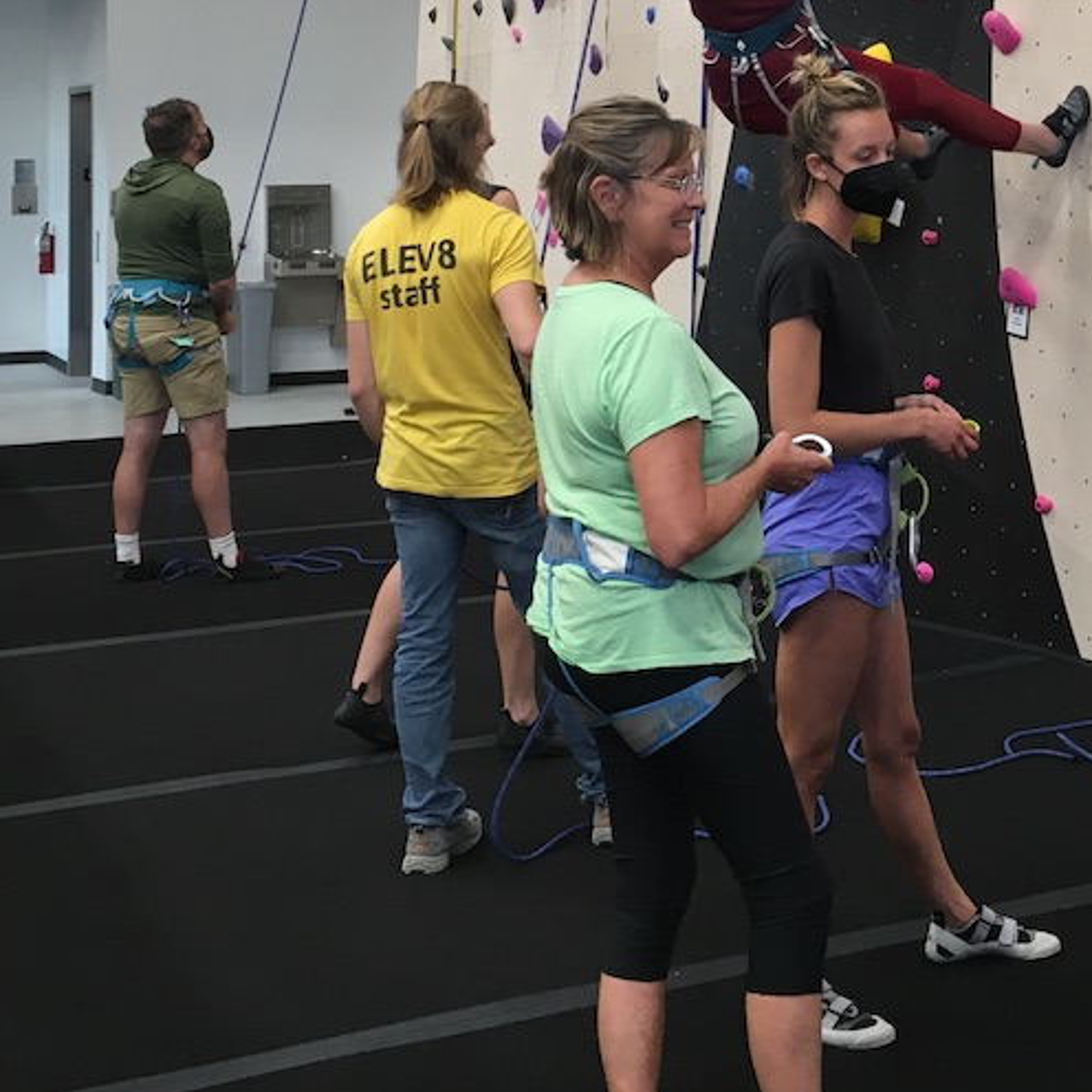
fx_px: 2213
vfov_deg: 26.8
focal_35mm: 62
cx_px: 951
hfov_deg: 26.9
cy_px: 108
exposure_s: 1/30
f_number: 2.2
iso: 50
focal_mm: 4.15
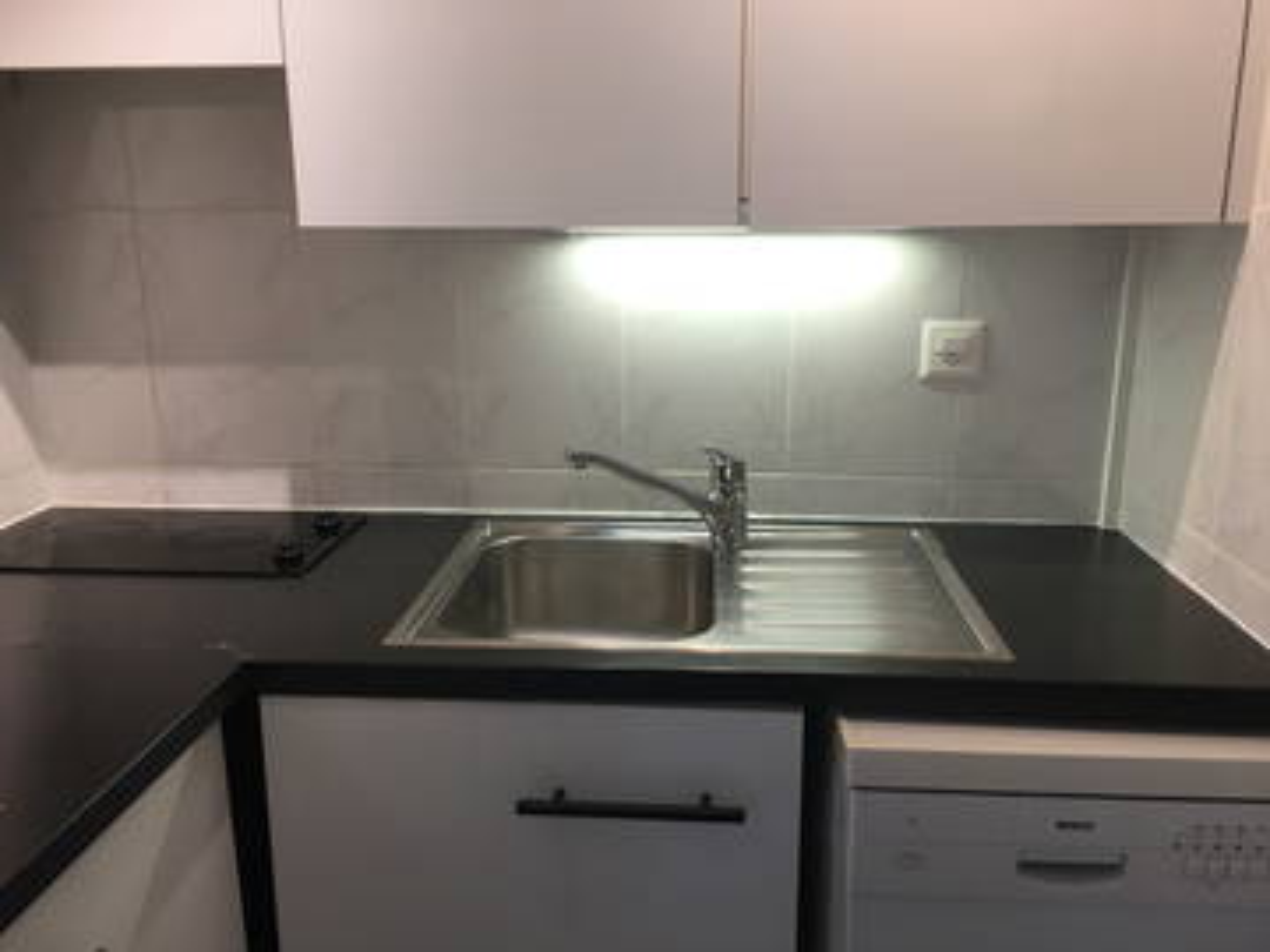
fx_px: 1064
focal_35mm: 29
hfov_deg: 61.7
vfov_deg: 48.2
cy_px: 476
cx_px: 635
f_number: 2.2
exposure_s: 1/33
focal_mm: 4.15
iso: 64
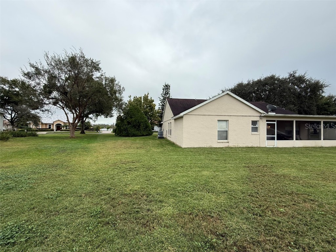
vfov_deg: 85.7
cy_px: 126
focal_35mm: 14
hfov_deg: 102.1
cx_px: 168
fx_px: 136
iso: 50
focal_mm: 2.22
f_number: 2.2
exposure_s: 1/1105
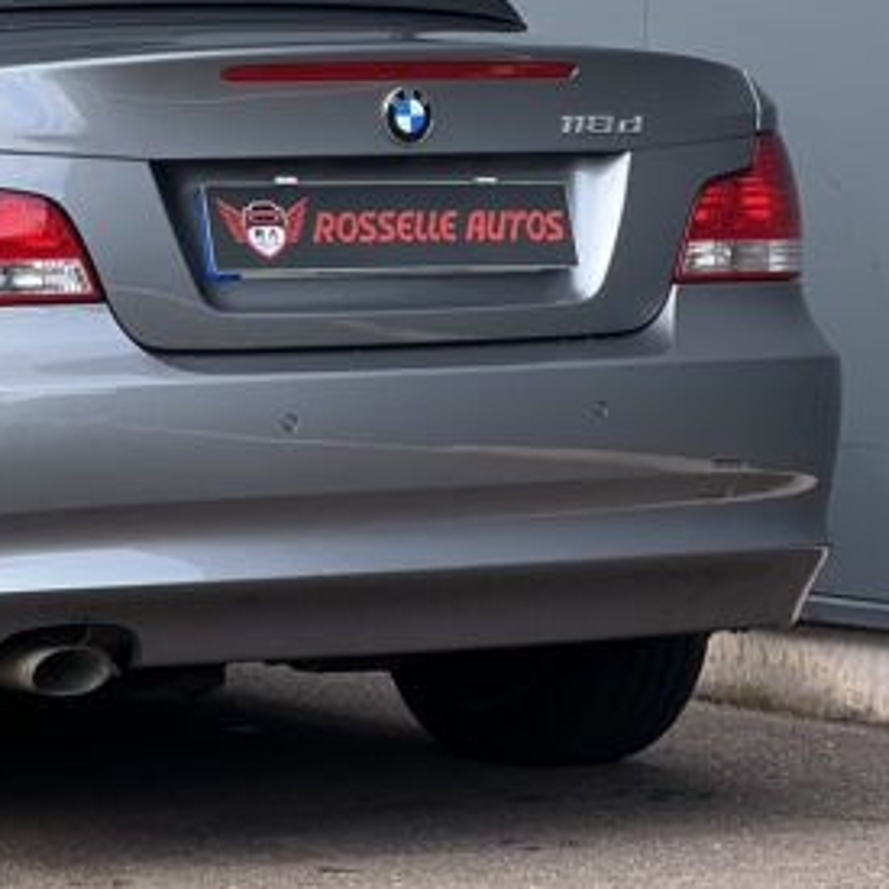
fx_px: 5753
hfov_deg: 8.7
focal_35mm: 198
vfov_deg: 8.8
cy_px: 103
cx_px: -142
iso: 25
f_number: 2.8
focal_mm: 9
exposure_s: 1/168
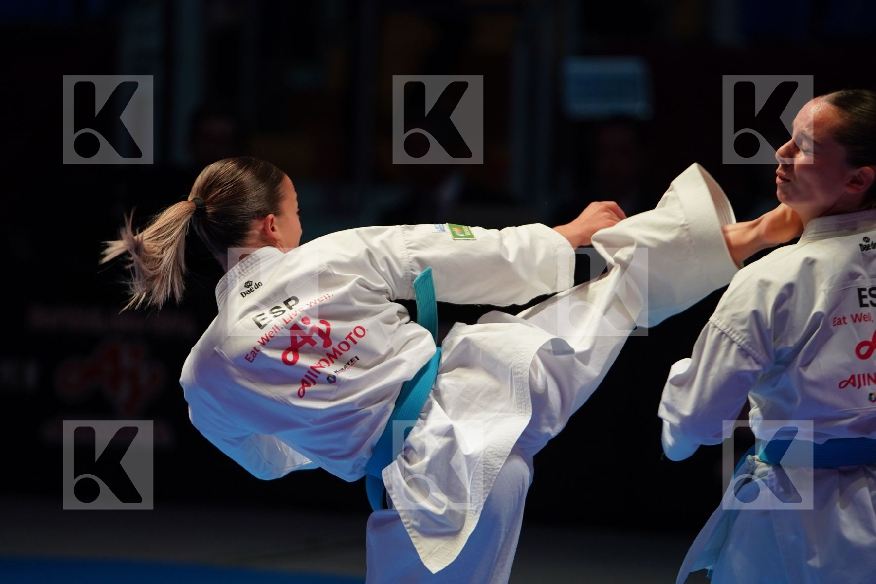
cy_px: 292
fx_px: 7226
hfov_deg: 6.9
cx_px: 438
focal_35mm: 297
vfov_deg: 4.6
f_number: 2.8
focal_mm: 198
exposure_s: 1/500
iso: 640
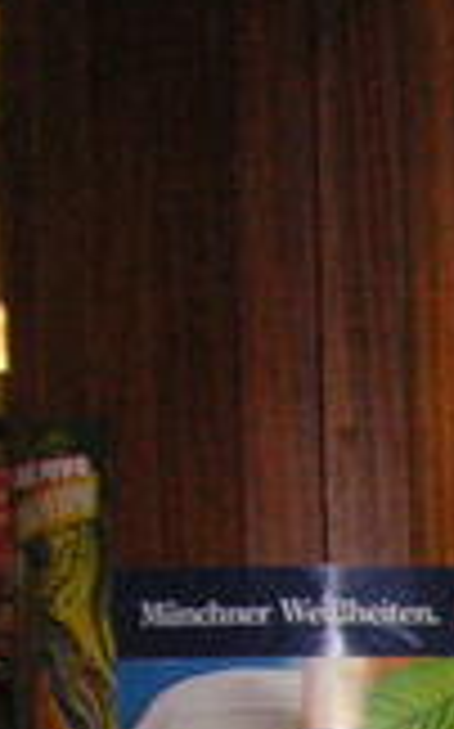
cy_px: 1251
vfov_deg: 10.3
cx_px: 1272
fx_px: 3847
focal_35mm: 194
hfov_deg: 6.3
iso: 160
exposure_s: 1/45
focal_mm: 6.1
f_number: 2.8
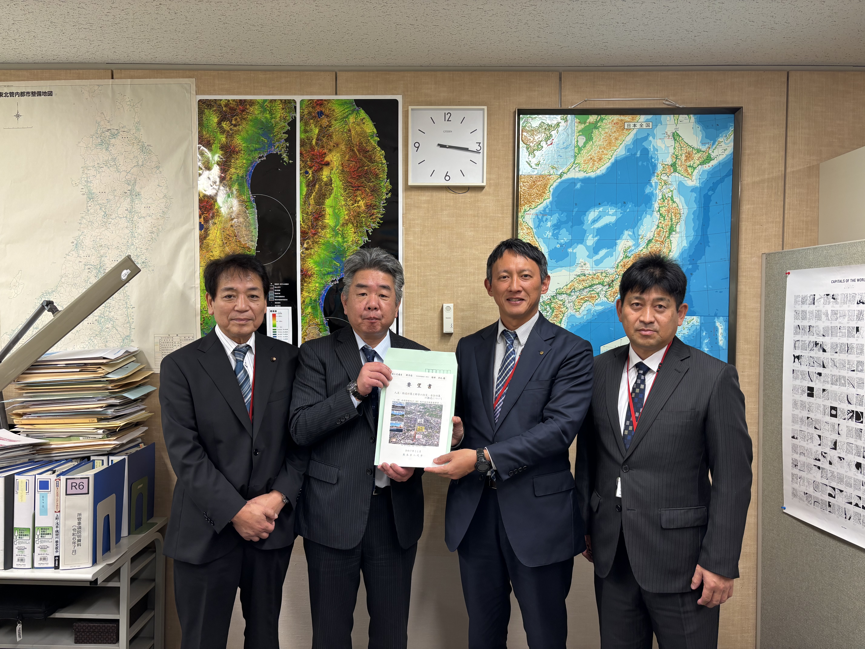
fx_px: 650
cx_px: 432
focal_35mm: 26
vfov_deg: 53.1
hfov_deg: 67.3
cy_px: 324
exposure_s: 1/50
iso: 80
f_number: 1.6
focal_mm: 5.96
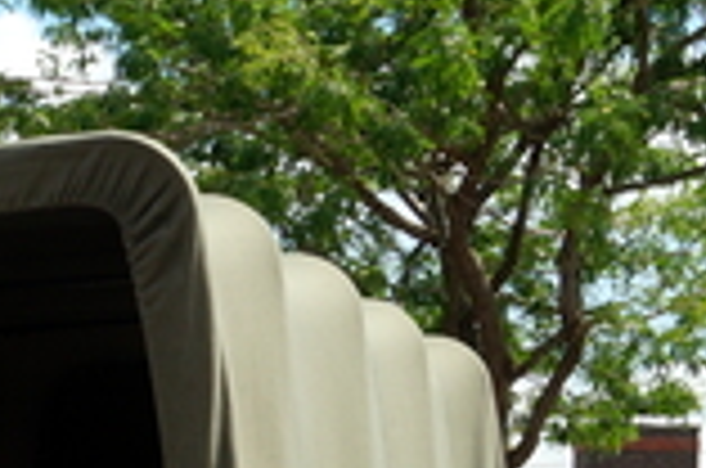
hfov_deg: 13.6
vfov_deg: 9.6
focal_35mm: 138
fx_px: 2701
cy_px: 727
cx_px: -504
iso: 100
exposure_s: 1/160
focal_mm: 24
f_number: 10
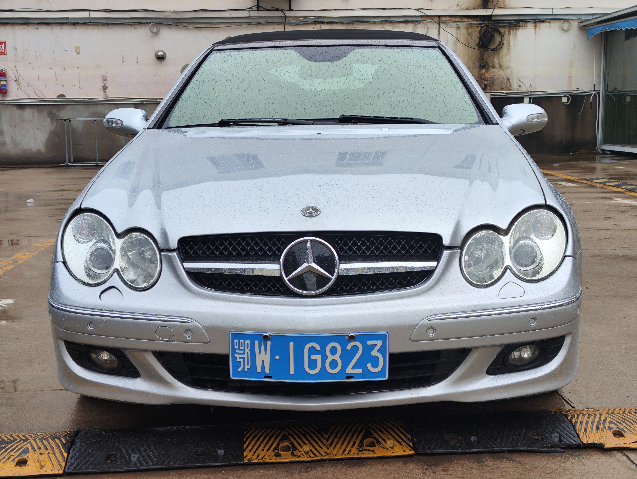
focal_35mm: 24
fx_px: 442
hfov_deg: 71.6
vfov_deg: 56.9
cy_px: 240
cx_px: 318
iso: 50
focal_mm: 4.68
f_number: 1.8
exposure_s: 1/284
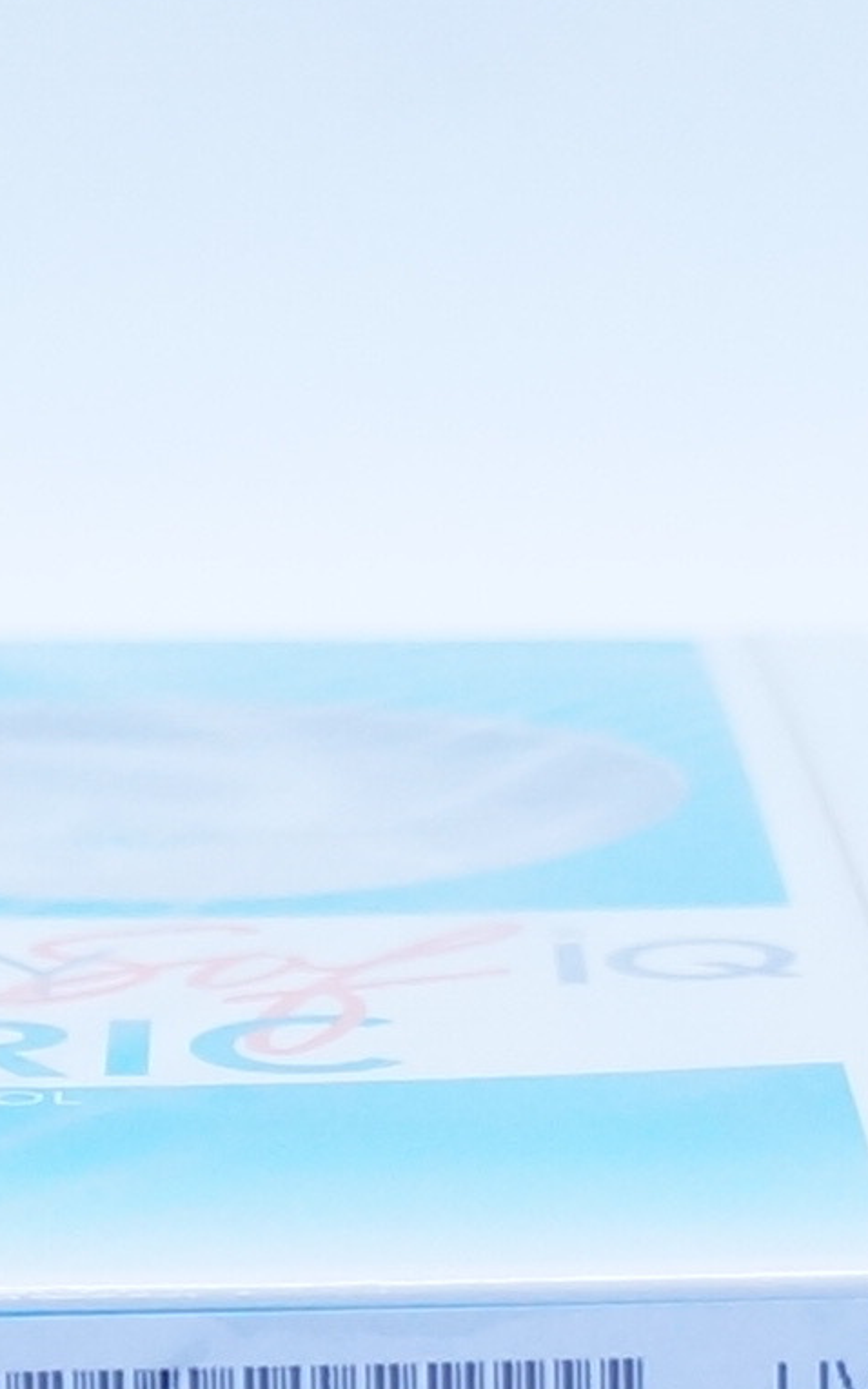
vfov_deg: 10.7
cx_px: 96
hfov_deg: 6.7
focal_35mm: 196
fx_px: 7420
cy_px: 1077
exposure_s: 1/250
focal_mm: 20
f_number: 4.5
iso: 800
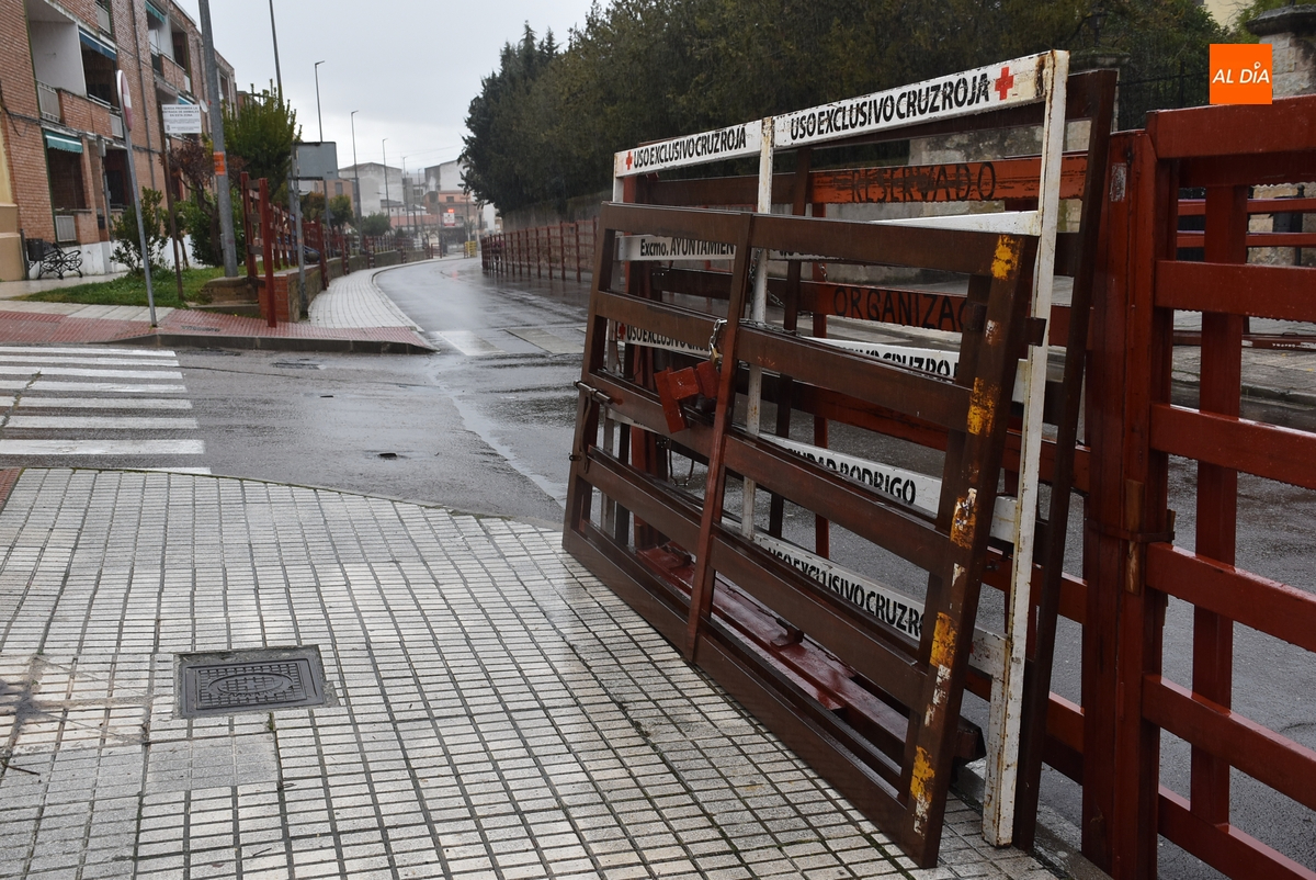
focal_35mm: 39
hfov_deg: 49.5
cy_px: 440
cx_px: 658
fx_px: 1427
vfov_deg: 34.3
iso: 400
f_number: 5.6
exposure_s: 1/125
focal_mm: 26
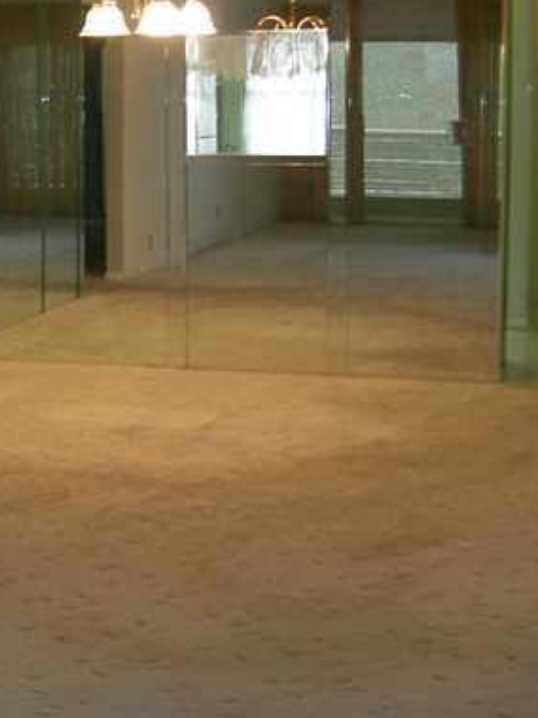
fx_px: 1576
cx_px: 4
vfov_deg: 25.6
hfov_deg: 18.9
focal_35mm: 76
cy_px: 288
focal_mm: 7.5
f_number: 2.7
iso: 64
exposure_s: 1/30
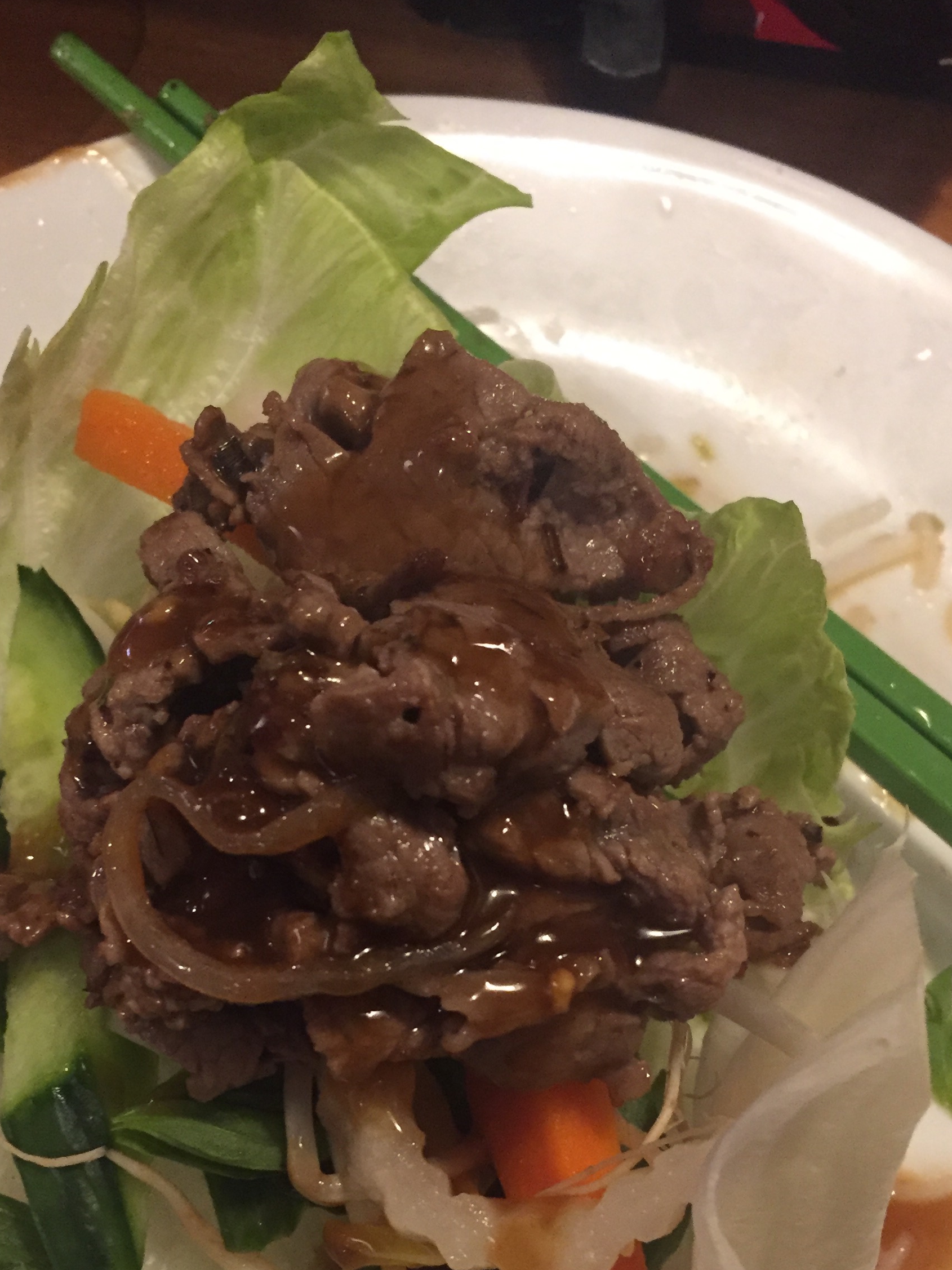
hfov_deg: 34.2
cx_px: 381
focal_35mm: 42
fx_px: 1540
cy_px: 869
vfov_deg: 44.0
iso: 250
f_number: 2.2
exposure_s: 1/20
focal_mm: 4.15
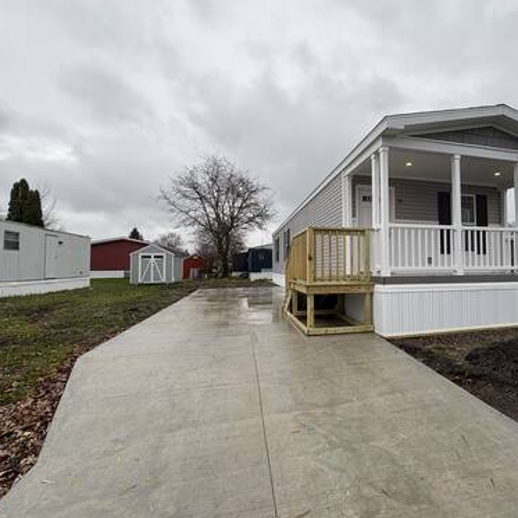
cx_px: 315
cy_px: 256
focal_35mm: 17
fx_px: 288
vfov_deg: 84.0
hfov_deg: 82.8
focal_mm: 2.22
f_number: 2.2
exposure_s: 1/295
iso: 40
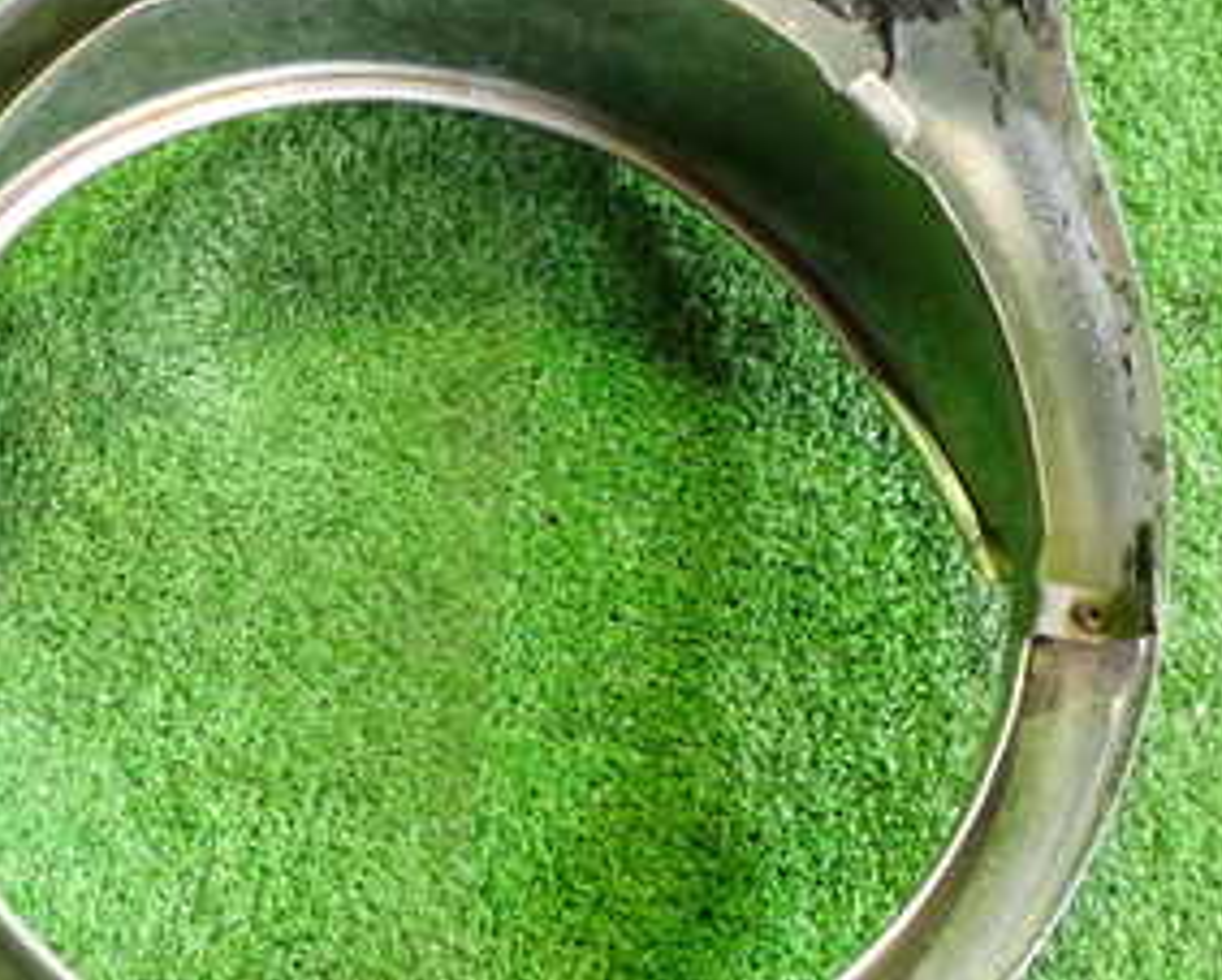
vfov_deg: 24.6
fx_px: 2245
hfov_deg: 30.3
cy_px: 505
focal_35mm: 62
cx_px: 453
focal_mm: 5.4
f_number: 2.3
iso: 400
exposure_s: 1/30
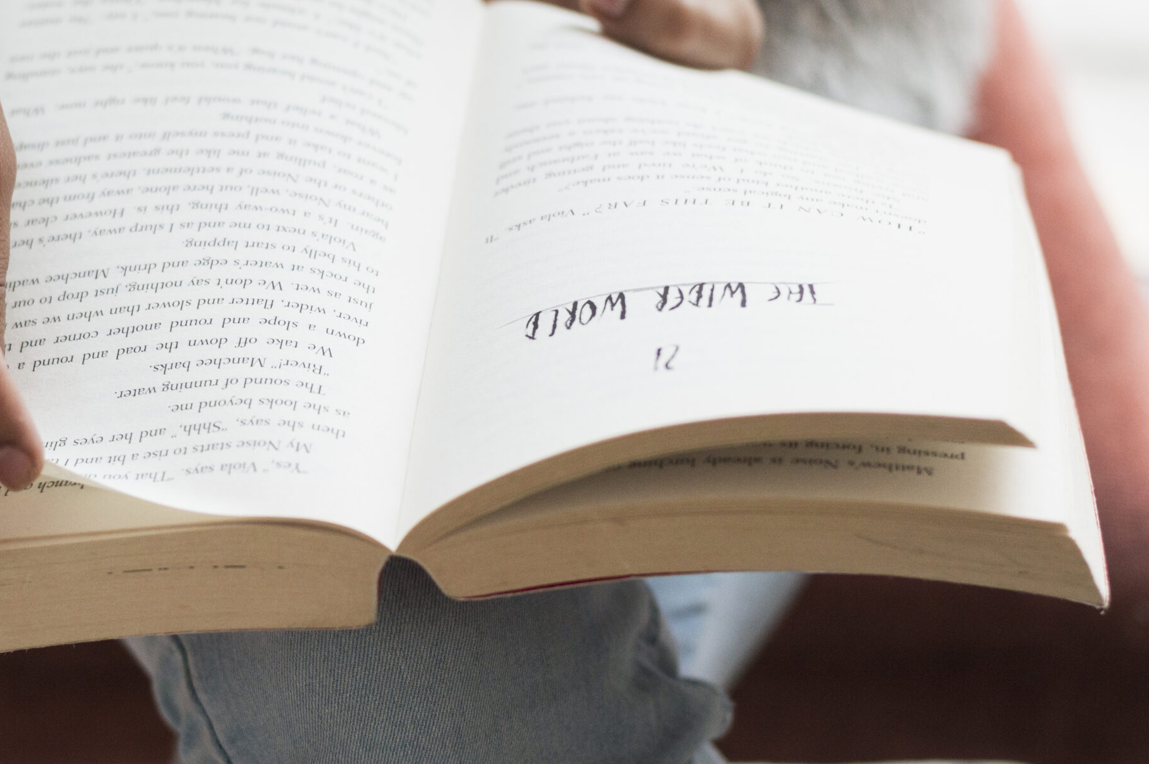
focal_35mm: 106
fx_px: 3380
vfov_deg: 12.9
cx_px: 338
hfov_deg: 19.2
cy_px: 388
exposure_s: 1/200
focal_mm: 50
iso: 800
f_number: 2.8
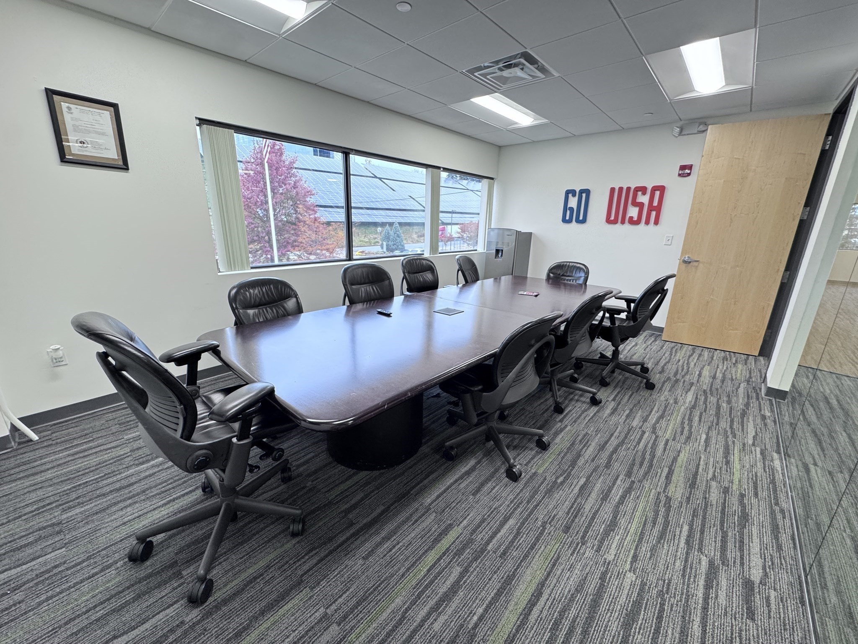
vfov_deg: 85.7
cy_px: 322
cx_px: 429
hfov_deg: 102.1
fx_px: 347
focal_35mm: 14
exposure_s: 1/120
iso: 200
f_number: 2.2
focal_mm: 2.22
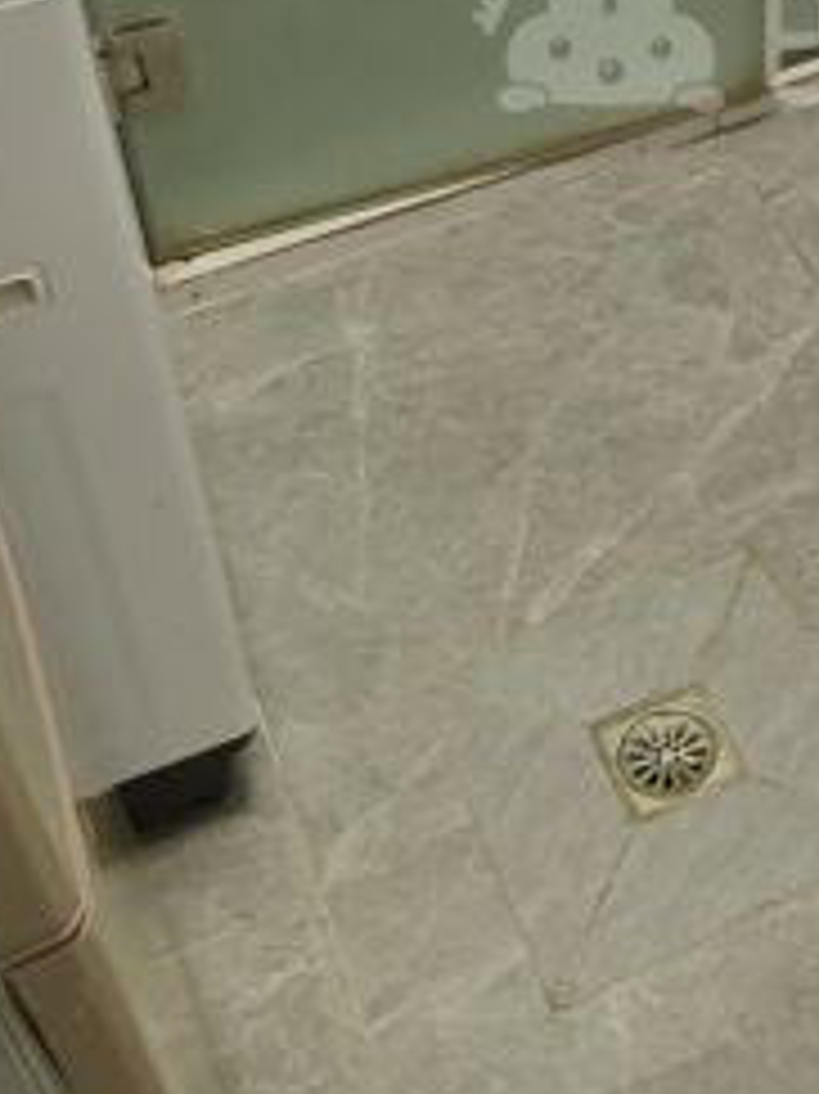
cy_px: -7
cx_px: 832
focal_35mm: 66
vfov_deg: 27.6
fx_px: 2084
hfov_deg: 21.4
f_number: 2
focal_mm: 2.3
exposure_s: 1/40
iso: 400
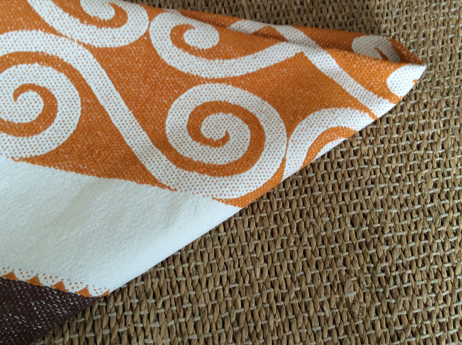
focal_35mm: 41
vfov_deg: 34.9
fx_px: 546
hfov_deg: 45.8
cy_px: 130
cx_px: 205
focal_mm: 3.3
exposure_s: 1/25
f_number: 2.4
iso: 64
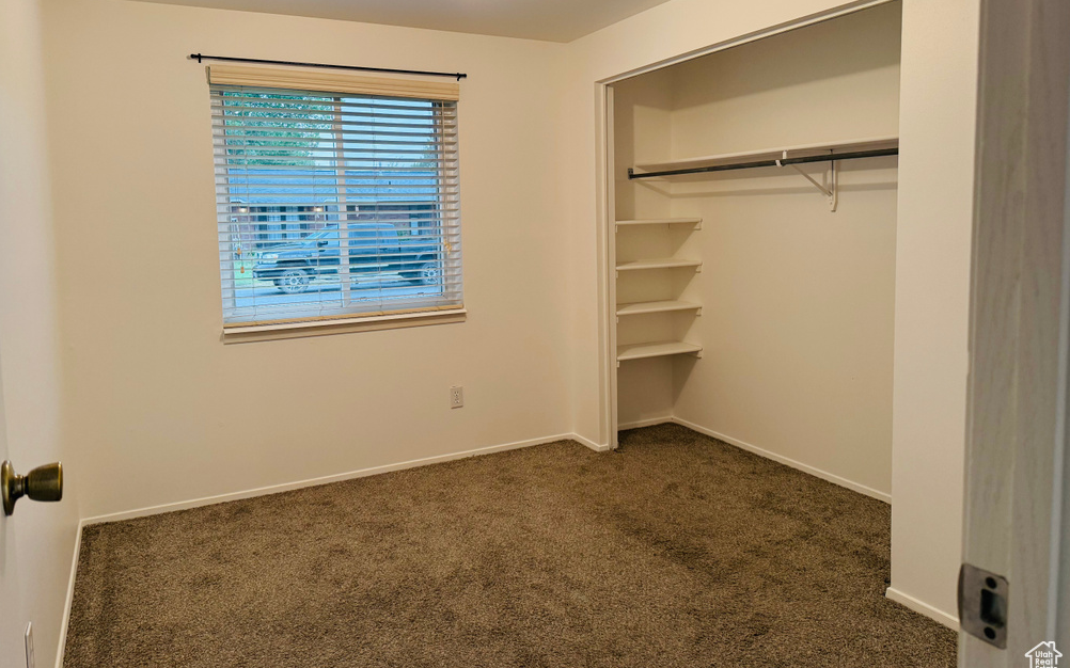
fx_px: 758
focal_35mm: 26
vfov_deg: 47.4
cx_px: 525
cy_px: 277
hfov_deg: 70.4
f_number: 1.78
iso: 200
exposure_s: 1/121
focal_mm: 6.76
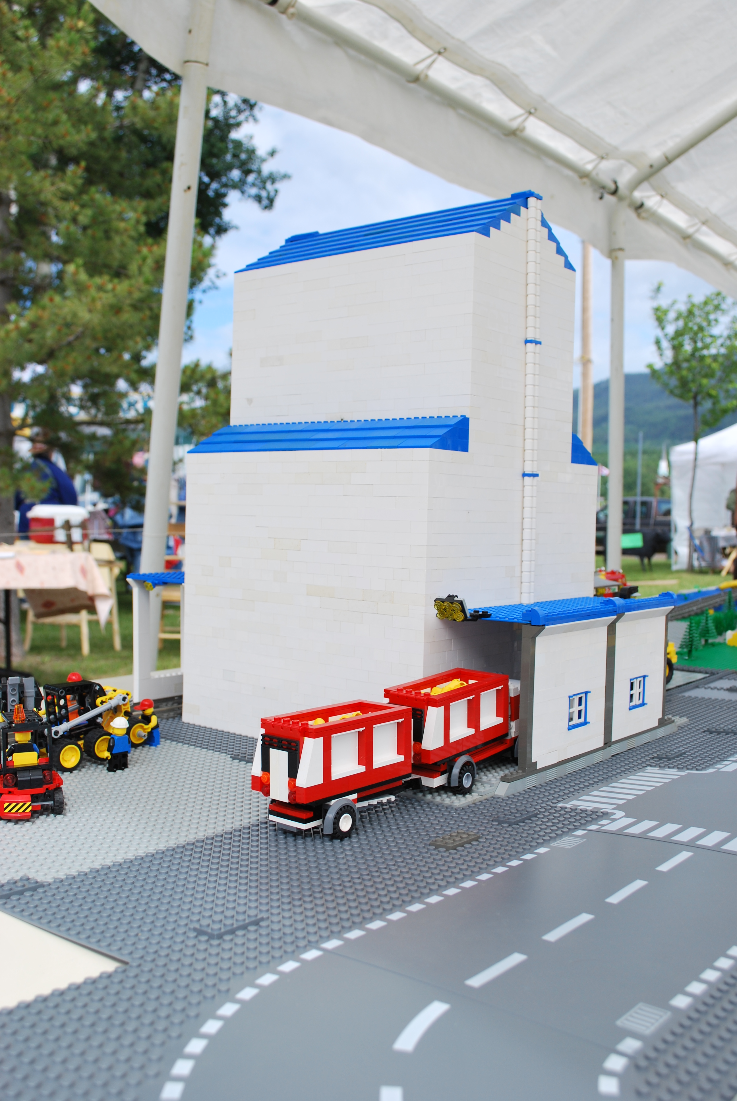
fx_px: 1010
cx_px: 368
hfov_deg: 40.1
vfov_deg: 57.2
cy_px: 550
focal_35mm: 33
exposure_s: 1/200
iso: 100
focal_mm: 22
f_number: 7.1
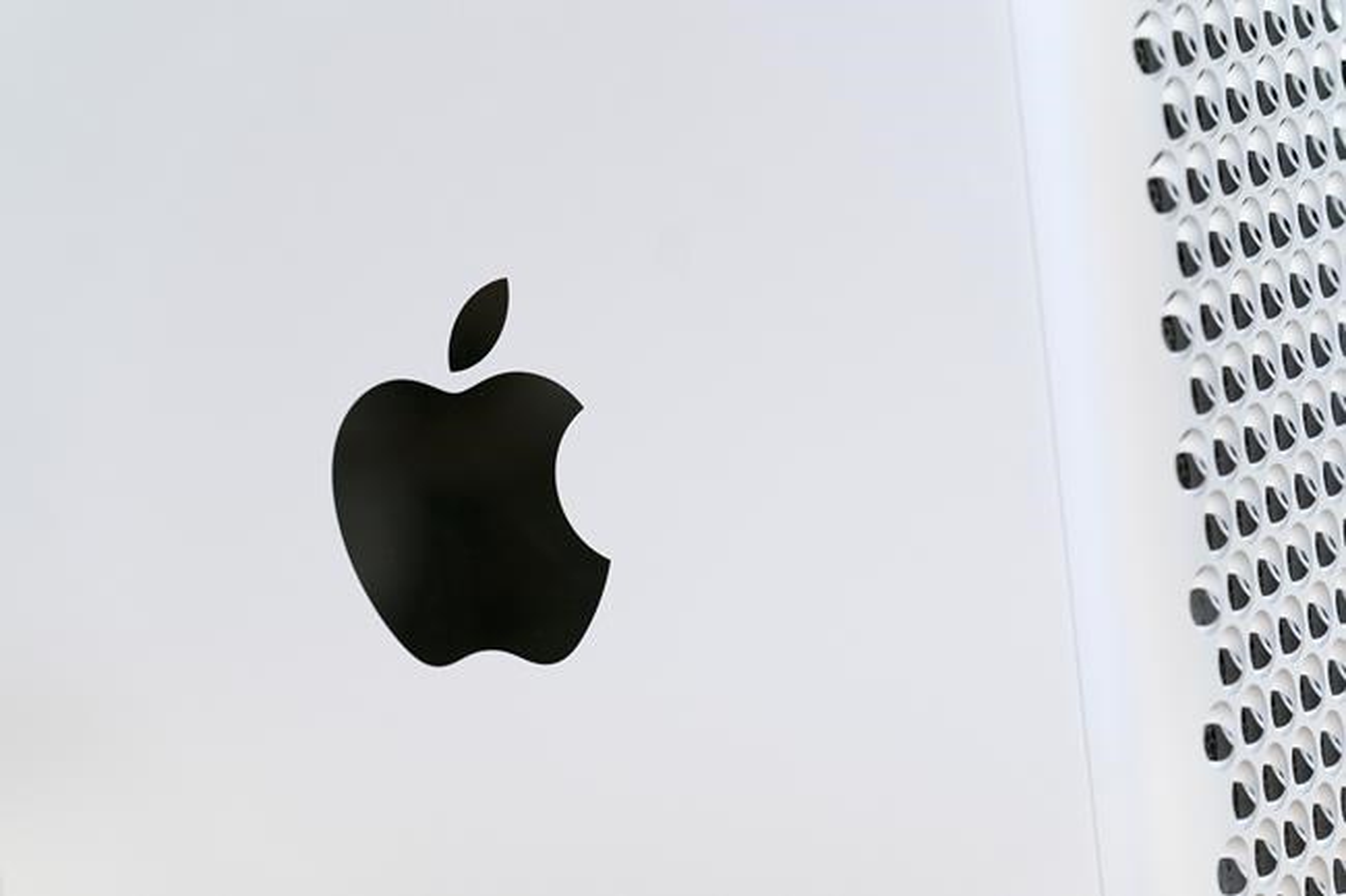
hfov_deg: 18.4
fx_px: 4149
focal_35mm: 111
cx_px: 673
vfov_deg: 12.3
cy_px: 448
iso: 500
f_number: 4
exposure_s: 1/160
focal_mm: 111
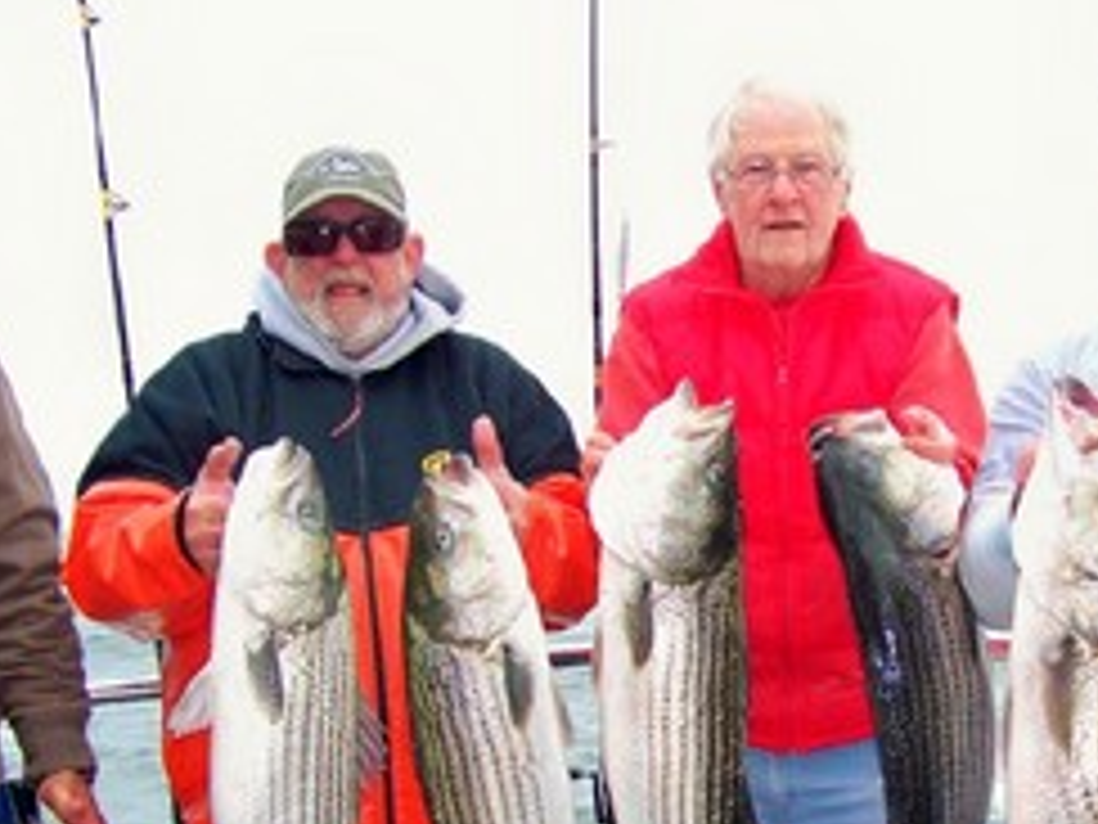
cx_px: 774
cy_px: 630
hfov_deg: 32.3
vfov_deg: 24.5
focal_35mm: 59
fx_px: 1871
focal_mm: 5.85
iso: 64
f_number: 2.8
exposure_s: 1/320
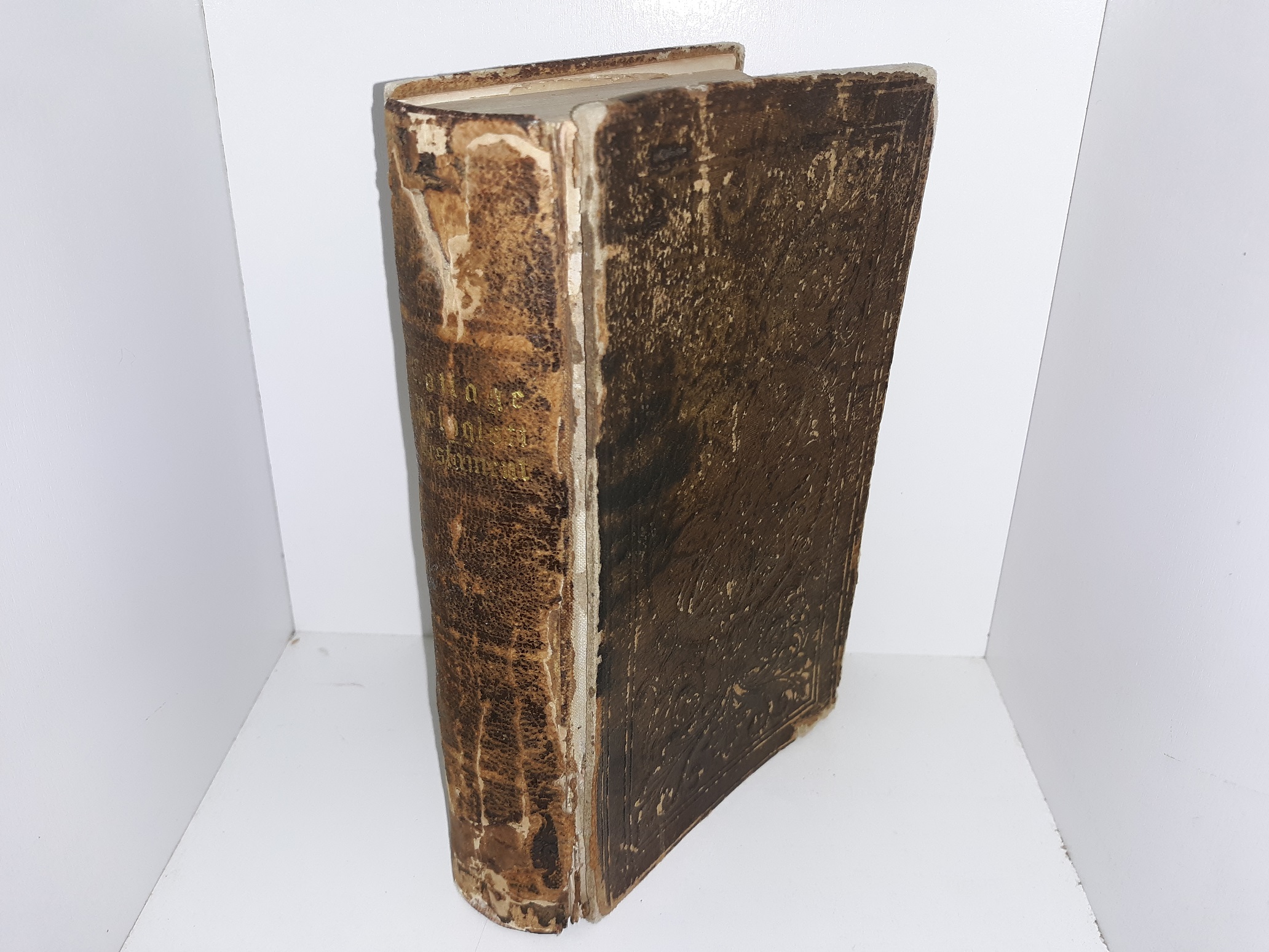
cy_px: 476
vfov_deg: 49.7
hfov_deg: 63.4
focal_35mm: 28
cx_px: 634
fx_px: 1026
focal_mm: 3.7
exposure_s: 1/120
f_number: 1.7
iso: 50
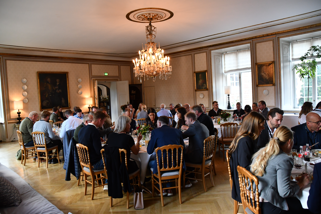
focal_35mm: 27
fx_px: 241
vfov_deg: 47.9
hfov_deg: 67.4
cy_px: 107
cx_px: 160
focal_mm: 18
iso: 1400
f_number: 3.5
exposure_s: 1/125
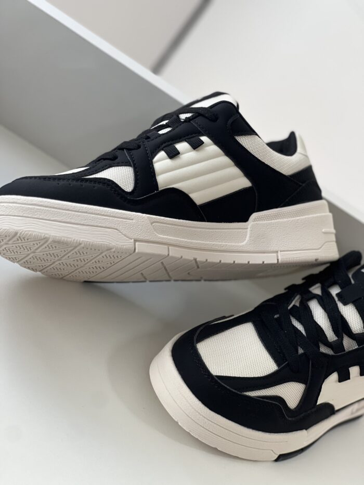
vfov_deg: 25.3
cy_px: 242
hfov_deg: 19.1
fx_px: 1079
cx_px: 182
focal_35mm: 77
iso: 125
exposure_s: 1/120
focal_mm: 9
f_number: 2.8
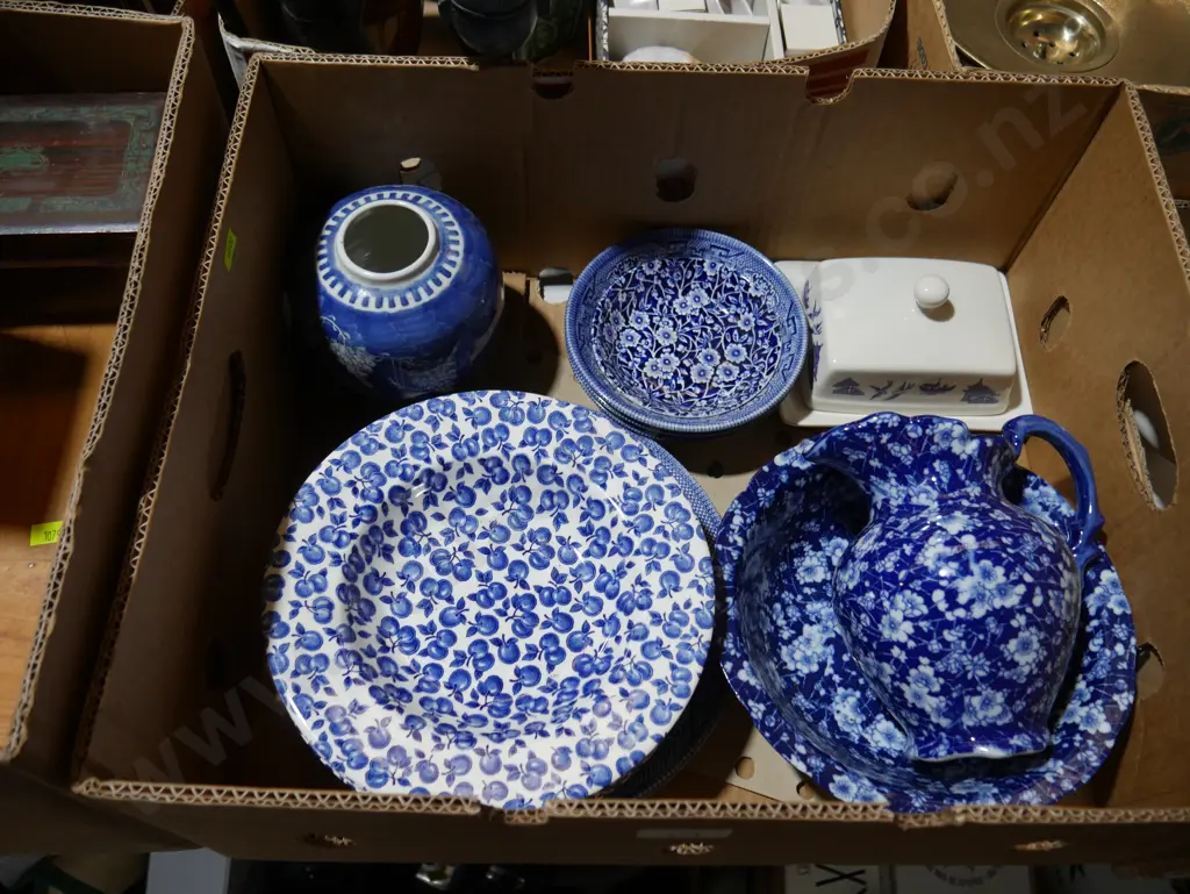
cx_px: 595
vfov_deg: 49.8
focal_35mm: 28
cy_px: 447
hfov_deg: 63.4
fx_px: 963
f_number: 3.5
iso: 200
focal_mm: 14
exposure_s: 1/100
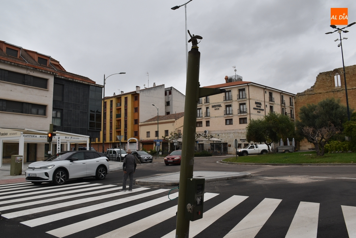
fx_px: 267
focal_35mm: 27
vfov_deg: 48.0
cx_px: 178
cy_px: 119
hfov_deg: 67.3
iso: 400
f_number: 8
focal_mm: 18
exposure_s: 1/200
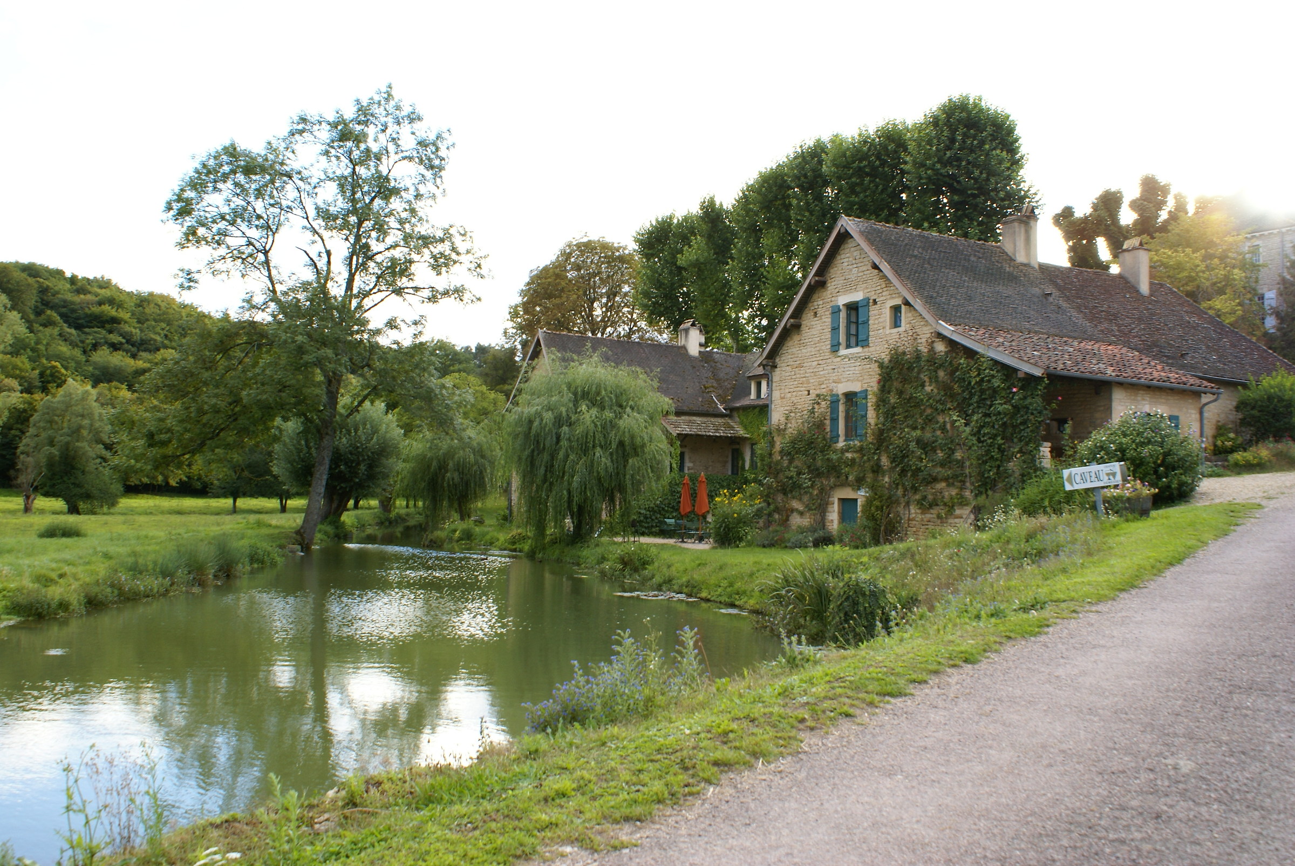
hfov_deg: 61.9
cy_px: 433
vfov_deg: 43.7
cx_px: 648
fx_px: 1080
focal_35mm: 30
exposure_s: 1/60
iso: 100
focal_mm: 20
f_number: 6.3
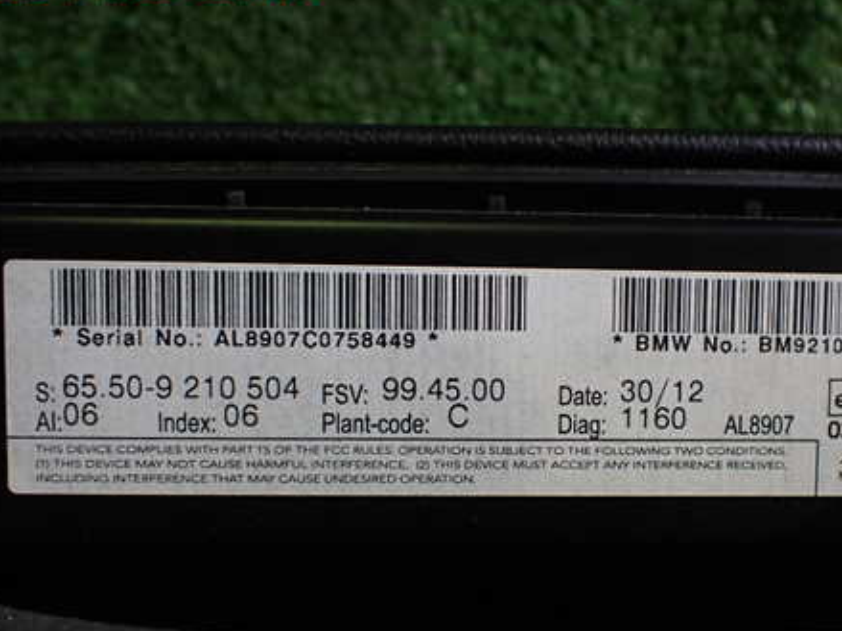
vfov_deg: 34.9
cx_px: 531
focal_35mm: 41
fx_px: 997
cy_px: 391
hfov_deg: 45.4
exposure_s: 1/125
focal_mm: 5.4
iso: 250
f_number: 2.3
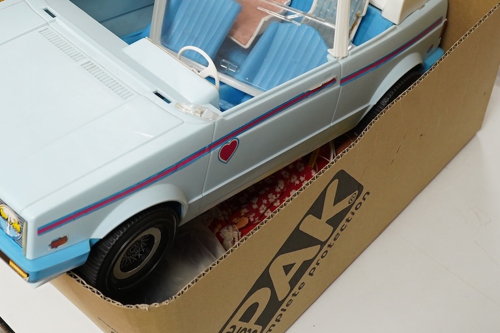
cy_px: 96
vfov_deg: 20.5
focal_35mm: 66
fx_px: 916
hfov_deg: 30.2
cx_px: 152
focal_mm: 30
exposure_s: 1/100
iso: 2000
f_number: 10
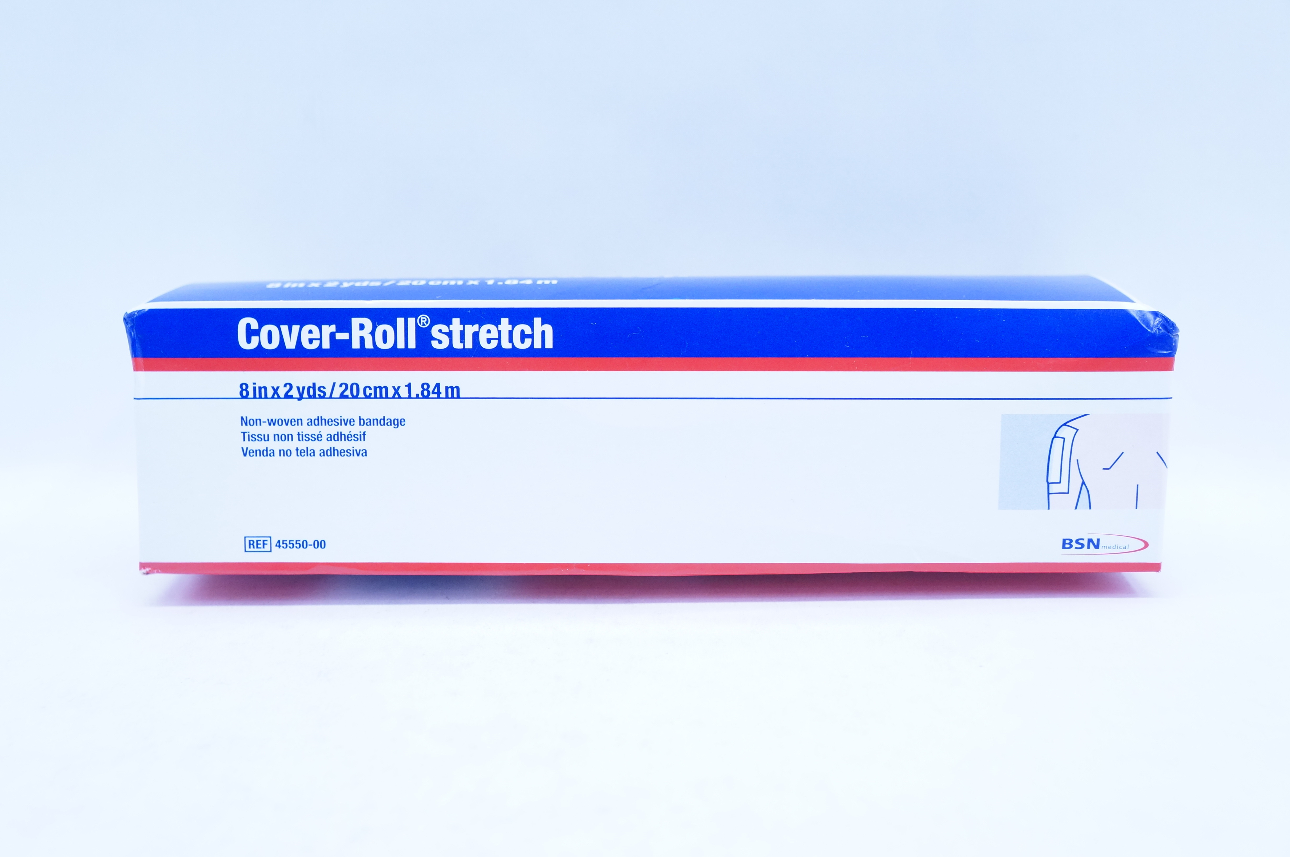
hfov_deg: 48.0
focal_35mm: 40
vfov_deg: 32.9
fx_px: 1450
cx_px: 645
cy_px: 428
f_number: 5.6
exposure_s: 1/100
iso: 800
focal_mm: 27
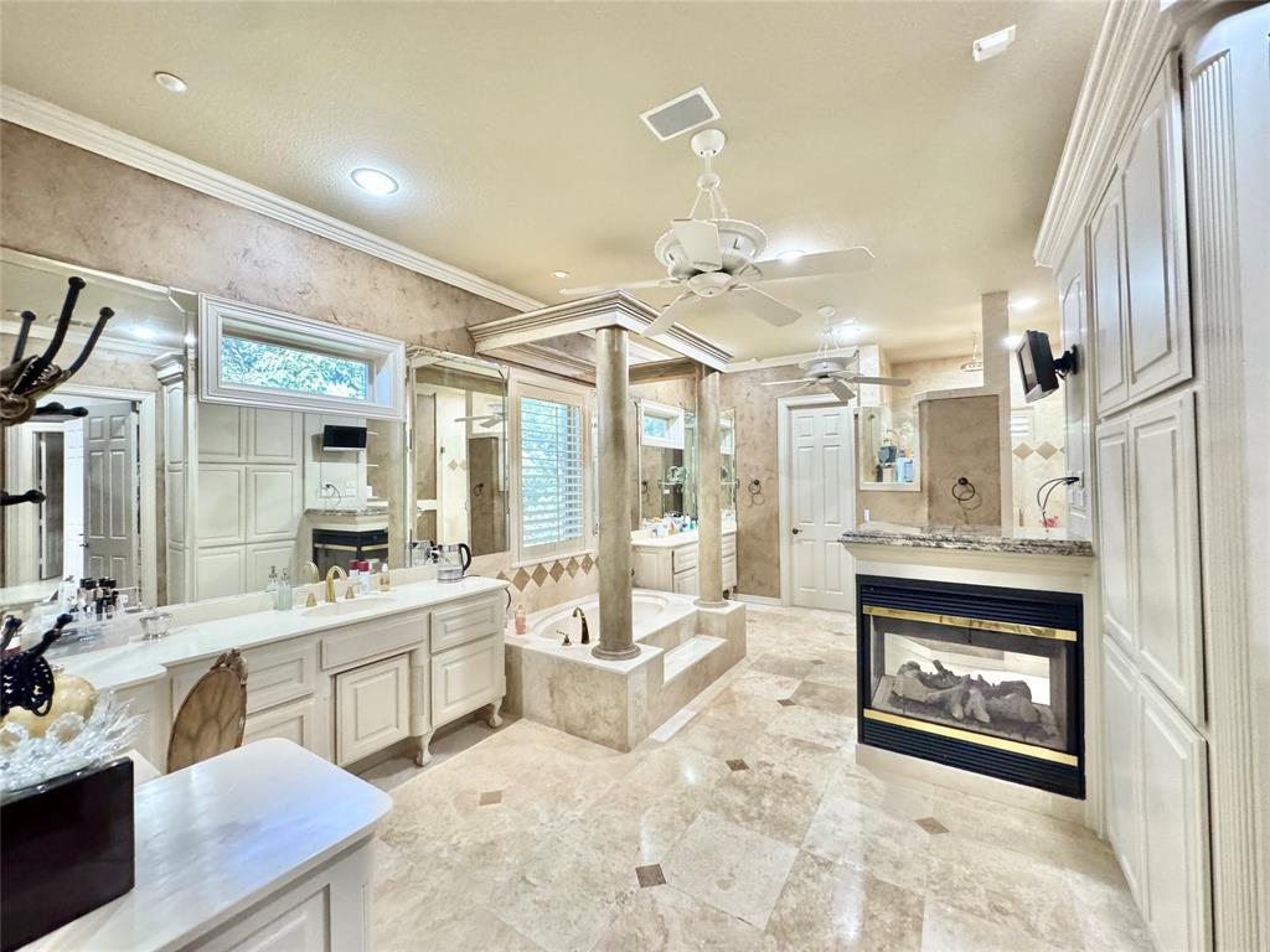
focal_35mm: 14
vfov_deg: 85.7
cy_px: 476
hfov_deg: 102.1
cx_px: 635
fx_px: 514
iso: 640
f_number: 2.2
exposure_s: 1/60
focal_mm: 2.22
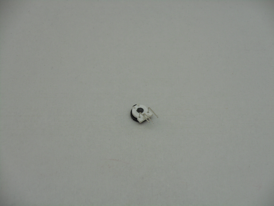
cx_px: 137
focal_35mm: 102
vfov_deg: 14.5
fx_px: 807
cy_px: 103
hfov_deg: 19.3
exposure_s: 1/60
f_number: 5.8
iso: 140
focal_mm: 18.2
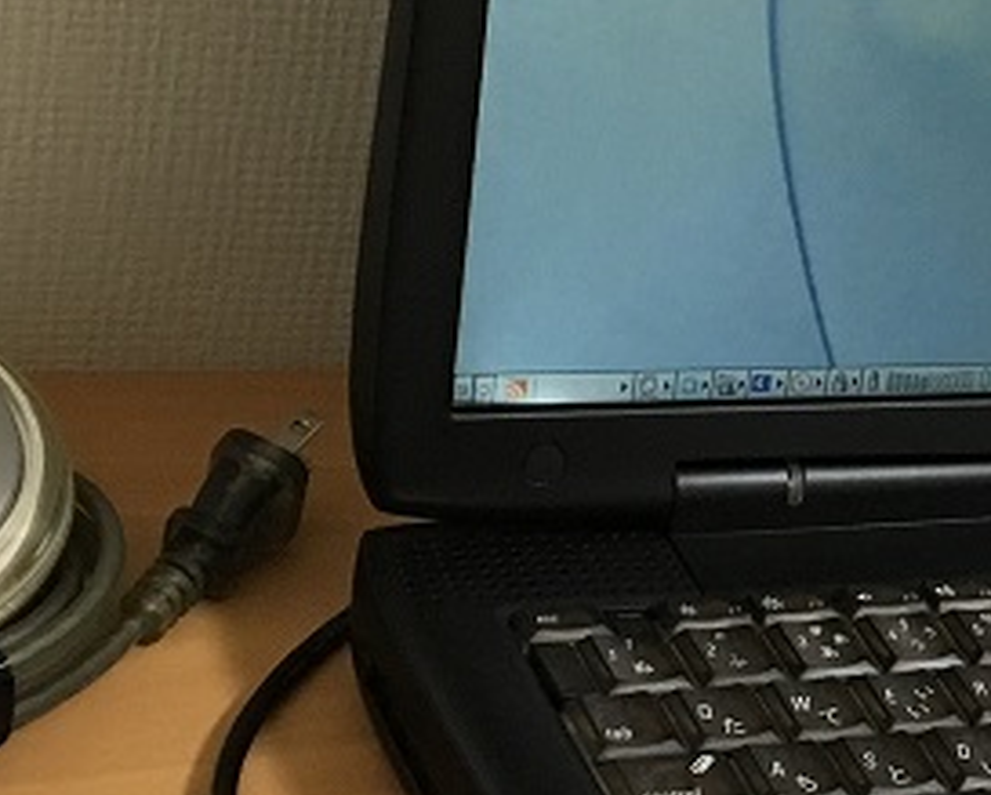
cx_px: 1227
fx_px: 3112
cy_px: 421
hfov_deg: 17.2
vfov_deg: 14.6
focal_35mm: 106
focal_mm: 4.15
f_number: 2.2
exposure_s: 1/33
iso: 200
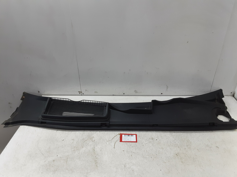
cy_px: 88
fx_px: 185
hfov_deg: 65.3
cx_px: 118
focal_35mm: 27
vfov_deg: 51.4
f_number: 1.9
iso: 100
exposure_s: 1/50
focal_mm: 2.91
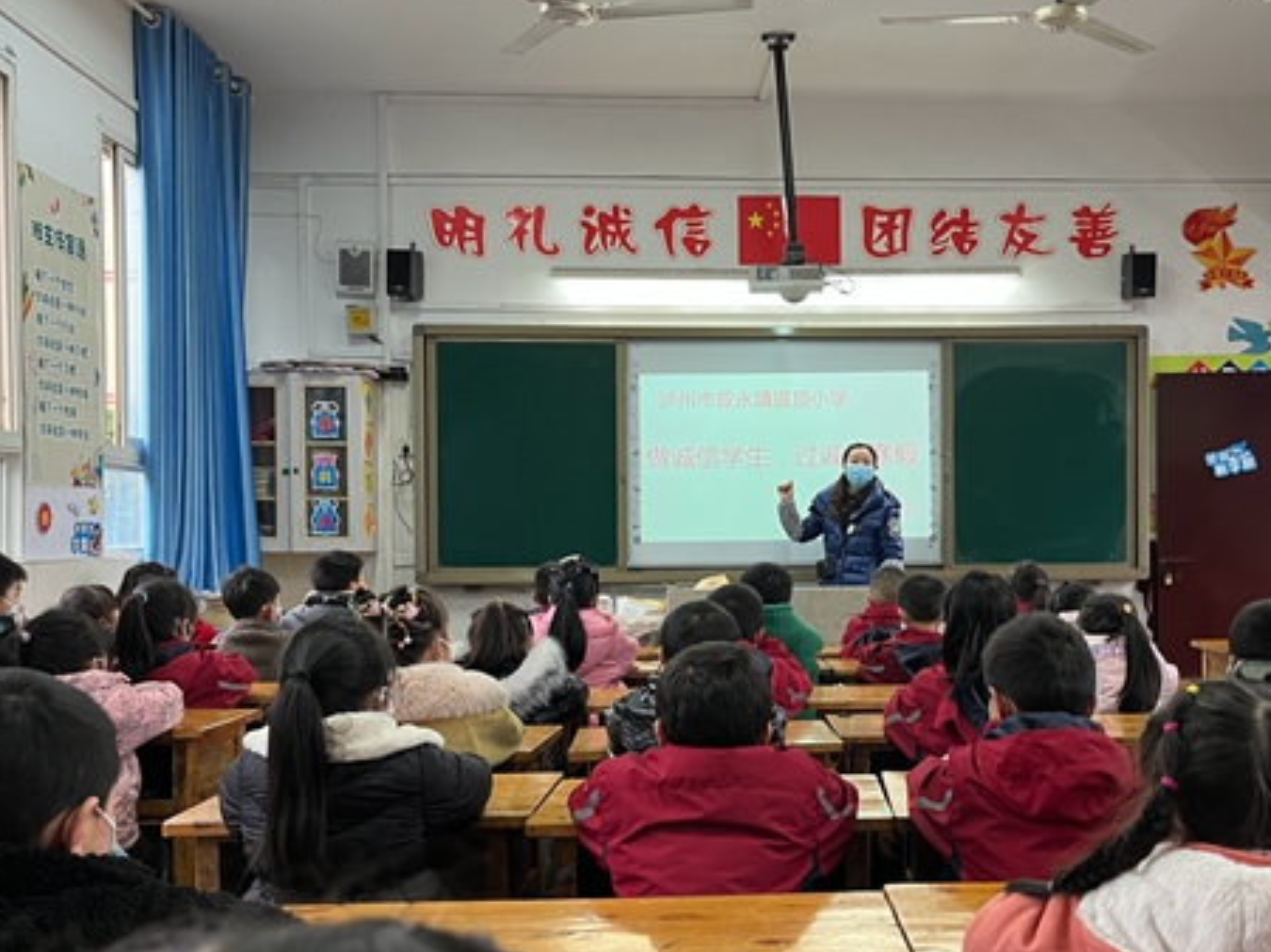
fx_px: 1358
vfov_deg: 38.5
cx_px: 794
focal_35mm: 37
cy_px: 571
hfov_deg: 49.7
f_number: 1.6
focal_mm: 5.1
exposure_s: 1/50
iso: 160
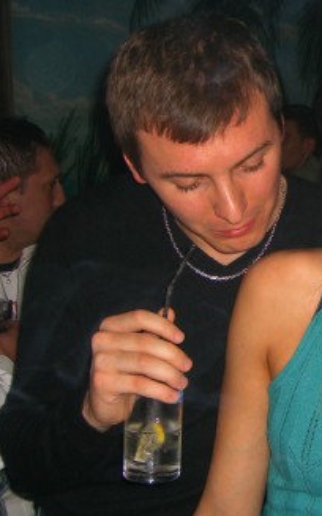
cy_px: 229
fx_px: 1040
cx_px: 395
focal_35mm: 74
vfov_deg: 27.8
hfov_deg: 16.8
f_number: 2.8
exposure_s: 1/60
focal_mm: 7.9
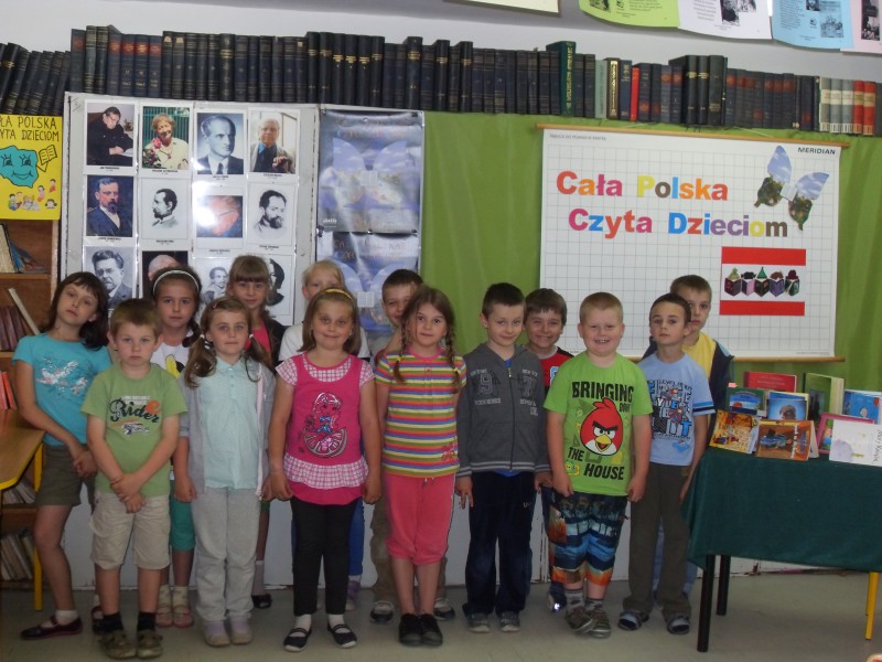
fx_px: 1274
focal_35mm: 50
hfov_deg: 38.2
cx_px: 441
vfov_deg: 29.1
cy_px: 331
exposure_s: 1/60
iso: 240
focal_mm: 8.4
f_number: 3.4
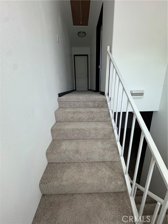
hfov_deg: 85.7
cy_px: 112
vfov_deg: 102.1
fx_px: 91
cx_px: 84
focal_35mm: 14
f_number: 2.2
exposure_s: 1/99
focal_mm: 2.22
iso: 80
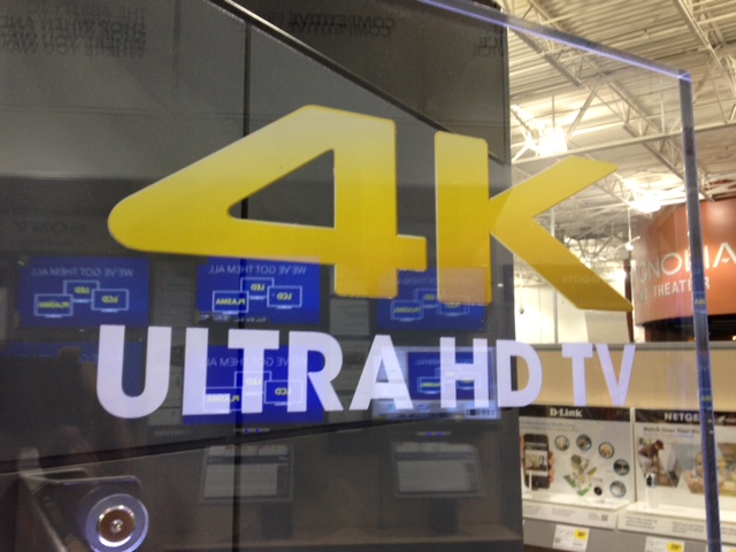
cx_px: 368
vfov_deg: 40.7
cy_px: 276
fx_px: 744
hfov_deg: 52.6
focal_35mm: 35
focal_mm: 4.28
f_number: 2.4
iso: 80
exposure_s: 1/20
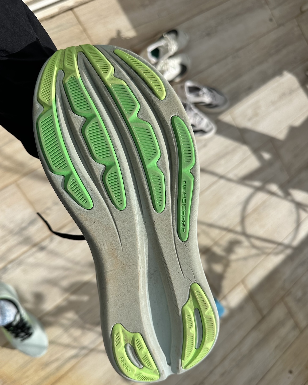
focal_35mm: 26
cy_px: 198
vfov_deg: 66.0
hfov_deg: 54.9
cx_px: 151
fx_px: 296
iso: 80
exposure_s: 1/9709
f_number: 1.78
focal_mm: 6.86
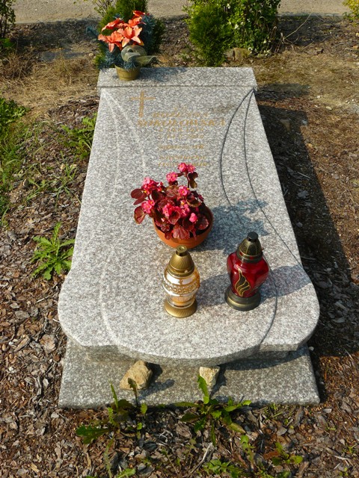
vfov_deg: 51.4
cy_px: 239
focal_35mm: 36
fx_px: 498
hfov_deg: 39.7
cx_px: 180
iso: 100
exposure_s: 1/320
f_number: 5.6
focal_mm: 6
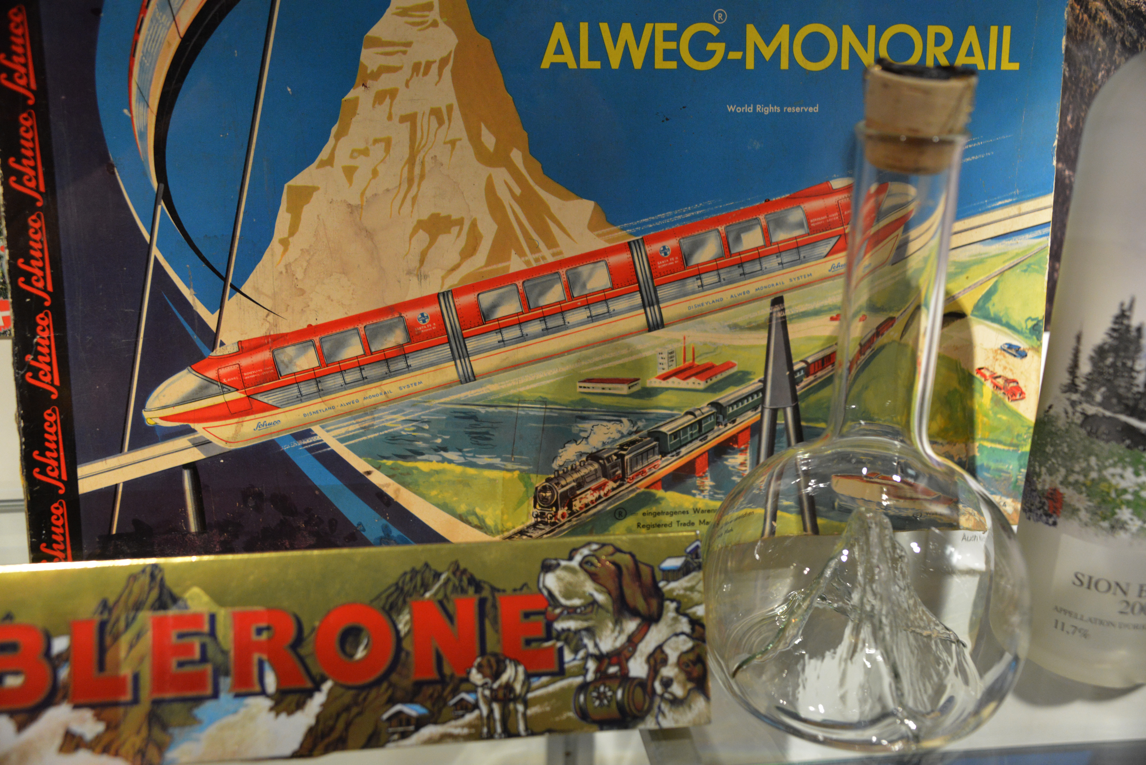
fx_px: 1401
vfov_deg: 30.5
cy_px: 382
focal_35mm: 44
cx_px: 573
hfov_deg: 44.5
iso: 3200
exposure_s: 1/50
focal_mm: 44
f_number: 4.2
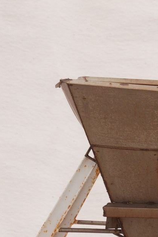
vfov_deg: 1.7
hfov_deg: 1.1
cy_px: -76
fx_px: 8103
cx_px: 181
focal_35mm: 1231
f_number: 5.6
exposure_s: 1/500
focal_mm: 200
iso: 100
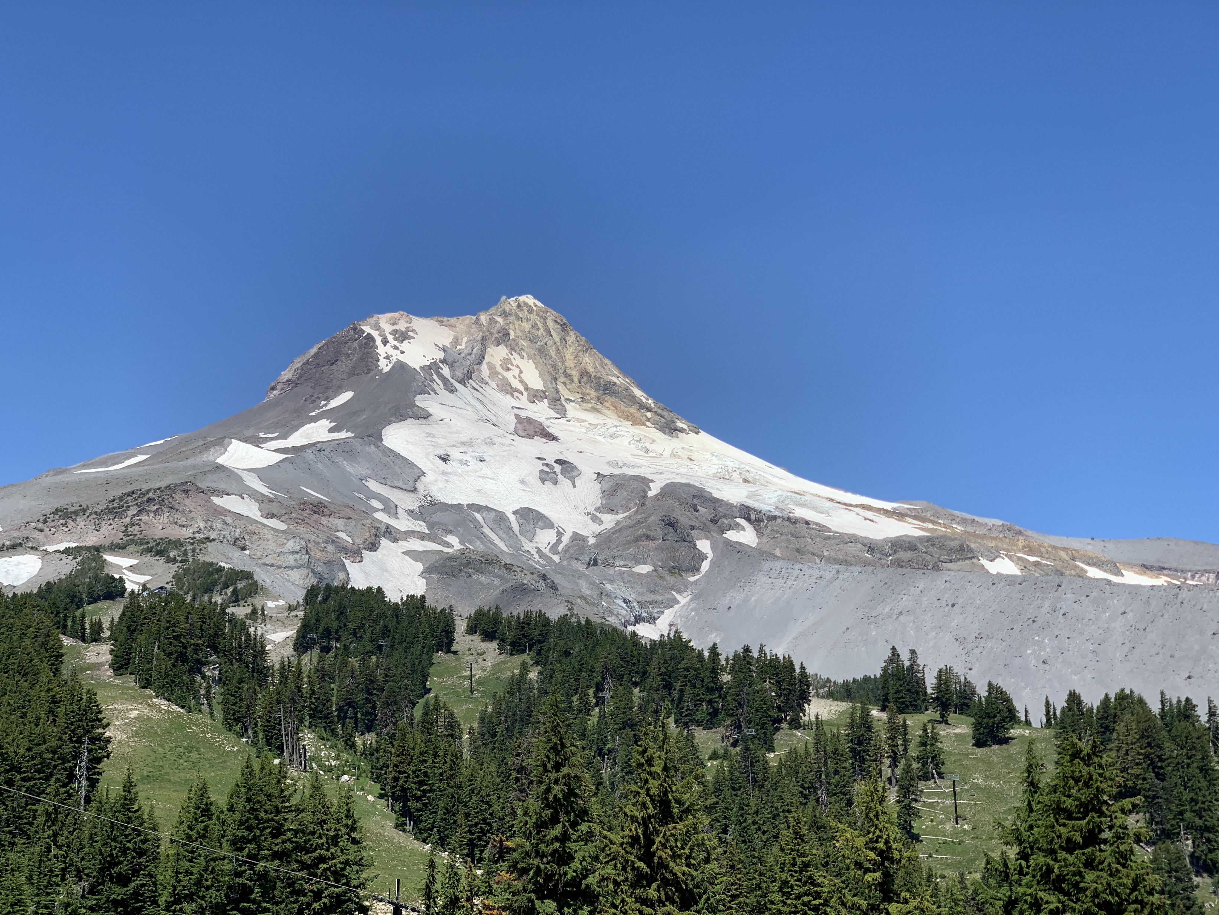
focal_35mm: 52
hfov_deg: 36.8
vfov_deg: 28.0
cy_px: 458
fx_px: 1831
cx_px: 610
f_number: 2.4
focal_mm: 6
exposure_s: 1/1295
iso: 16
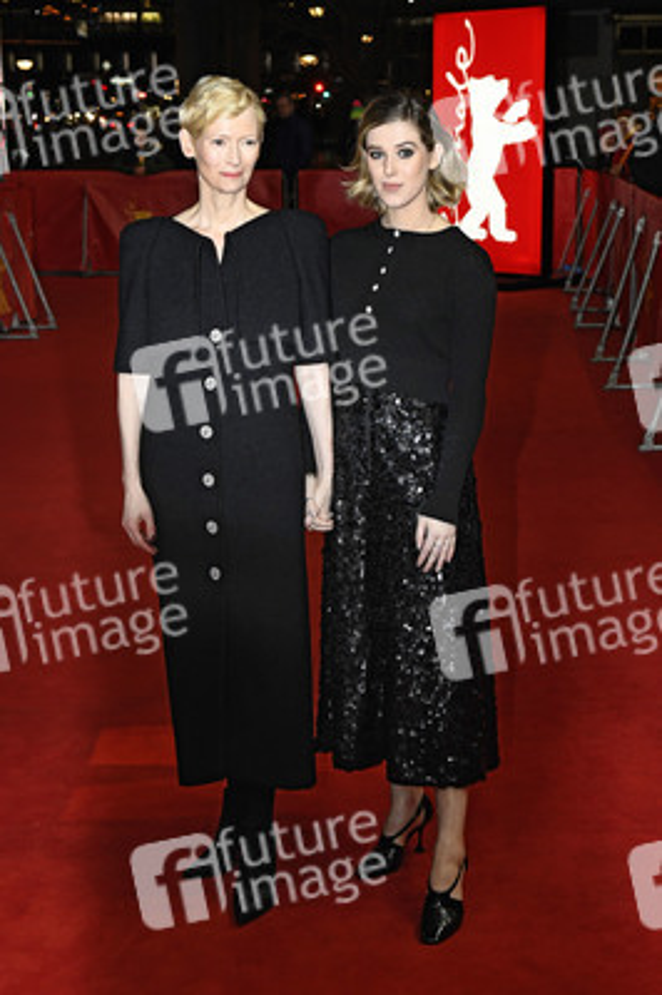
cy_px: 498
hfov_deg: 25.9
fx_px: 1437
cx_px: 331
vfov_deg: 38.2
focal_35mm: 52
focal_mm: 35
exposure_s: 1/250
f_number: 5
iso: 1600
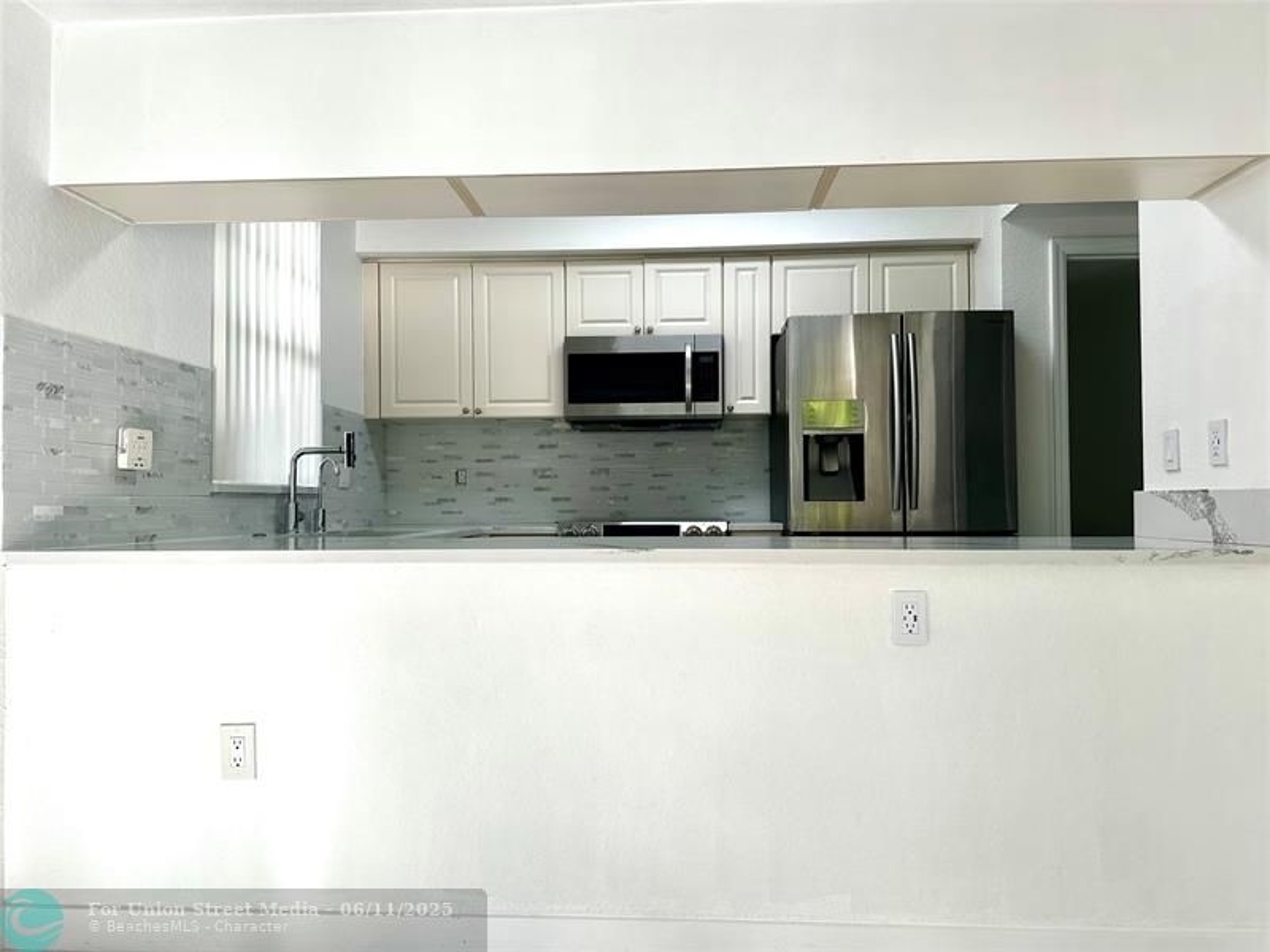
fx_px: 881
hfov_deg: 71.6
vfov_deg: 56.8
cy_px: 476
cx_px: 635
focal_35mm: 24
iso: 80
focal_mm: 6.86
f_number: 1.78
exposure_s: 1/356
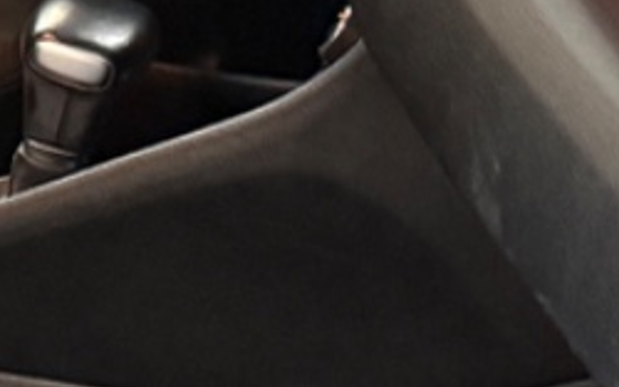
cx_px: -817
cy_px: -109
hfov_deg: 11.0
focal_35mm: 163
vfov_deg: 7.9
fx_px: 2749
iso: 1000
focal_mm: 6.76
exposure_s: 1/33
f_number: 1.78
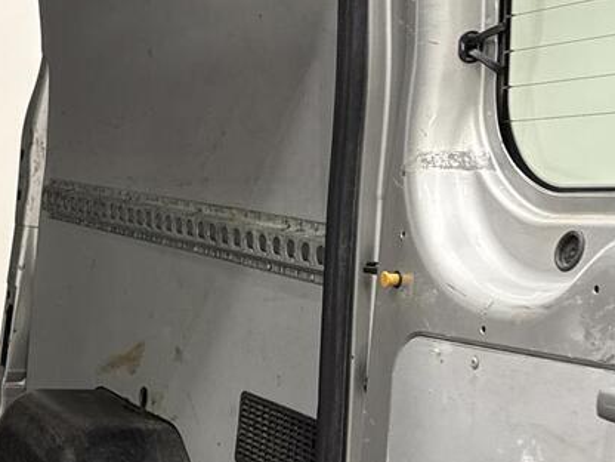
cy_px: 289
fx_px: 1475
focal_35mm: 83
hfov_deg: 19.7
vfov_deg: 17.8
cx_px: -364
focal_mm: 6.76
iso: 160
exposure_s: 1/50
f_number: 1.78
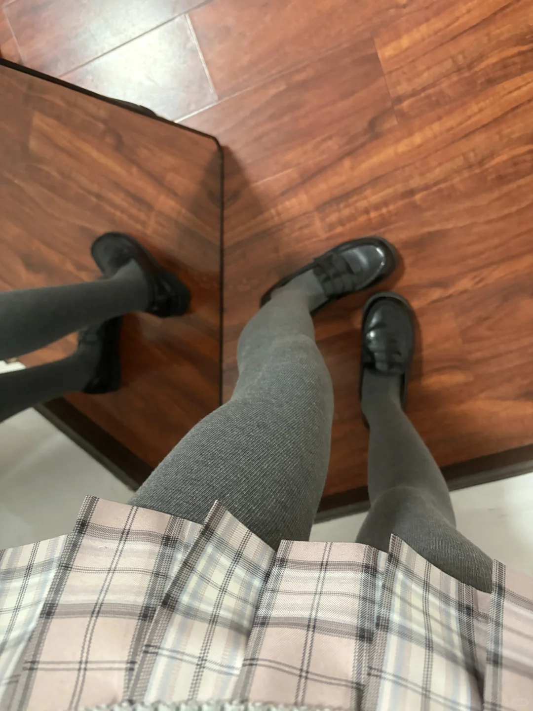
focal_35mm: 26
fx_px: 534
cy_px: 356
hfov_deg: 53.1
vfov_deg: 67.3
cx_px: 266
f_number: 1.6
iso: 640
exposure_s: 1/25
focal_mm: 5.96
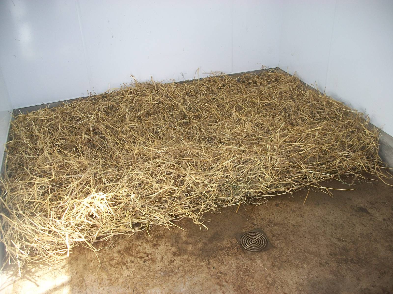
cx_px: 196
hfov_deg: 56.8
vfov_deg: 44.2
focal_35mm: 32
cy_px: 147
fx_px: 363
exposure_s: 1/100
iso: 80
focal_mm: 5.7
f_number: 2.9
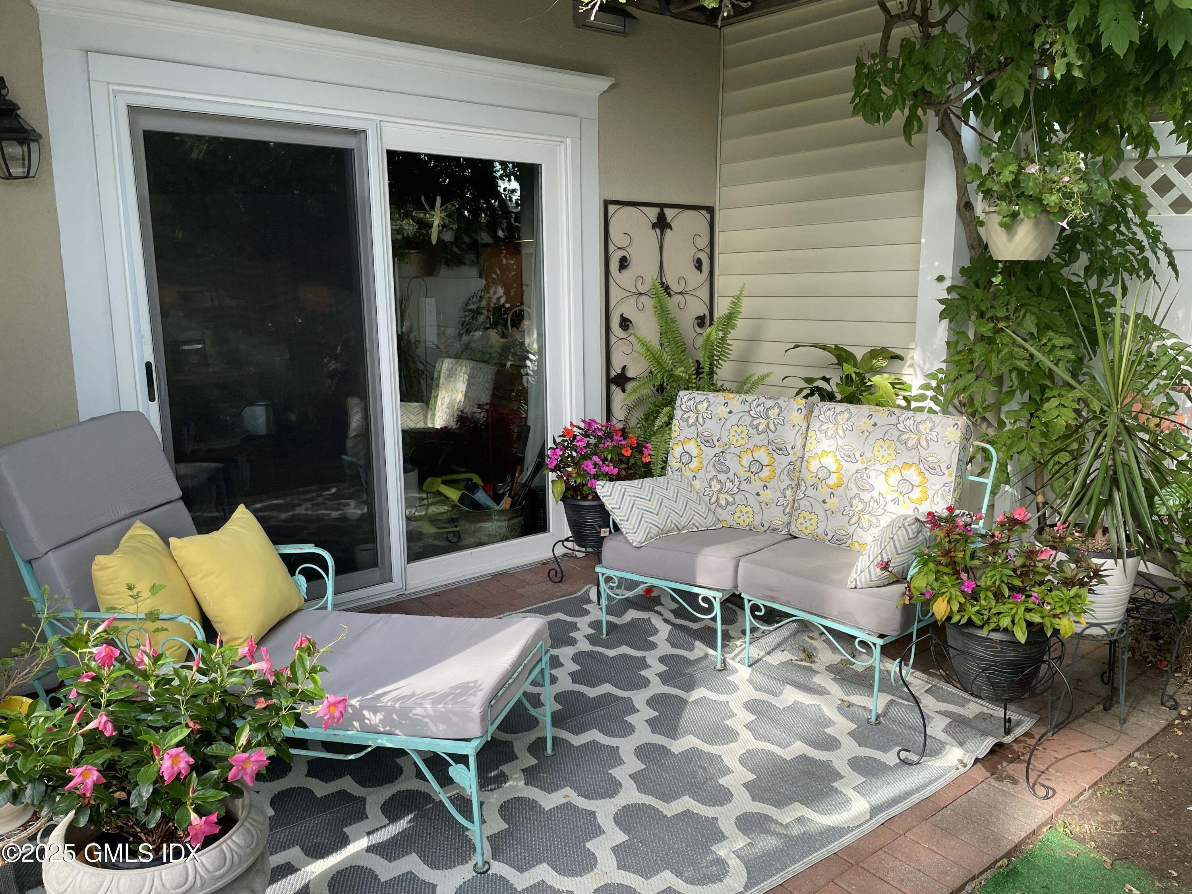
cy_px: 447
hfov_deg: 67.3
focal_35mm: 26
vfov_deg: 53.1
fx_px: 895
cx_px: 596
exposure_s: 1/369
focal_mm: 4.2
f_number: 1.6
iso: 32
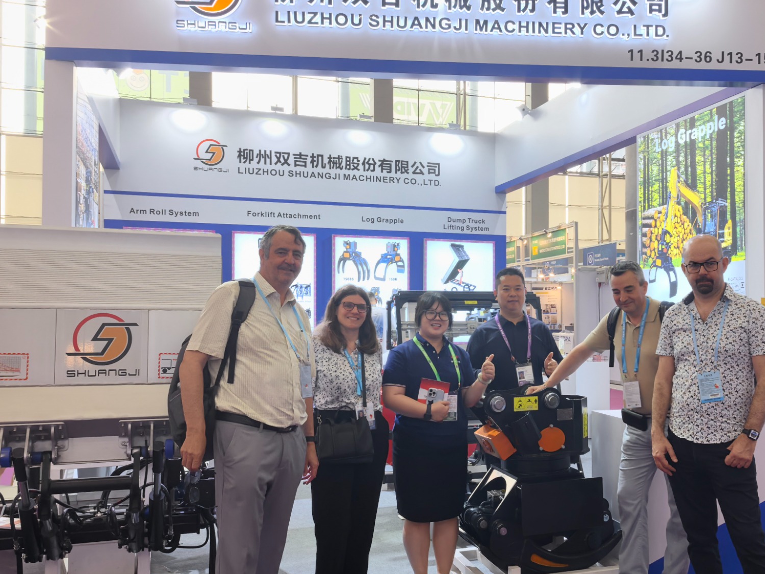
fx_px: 796
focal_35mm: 36
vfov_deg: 39.6
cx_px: 502
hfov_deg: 50.5
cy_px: 309
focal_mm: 5.75
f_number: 4
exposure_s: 1/100
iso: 160
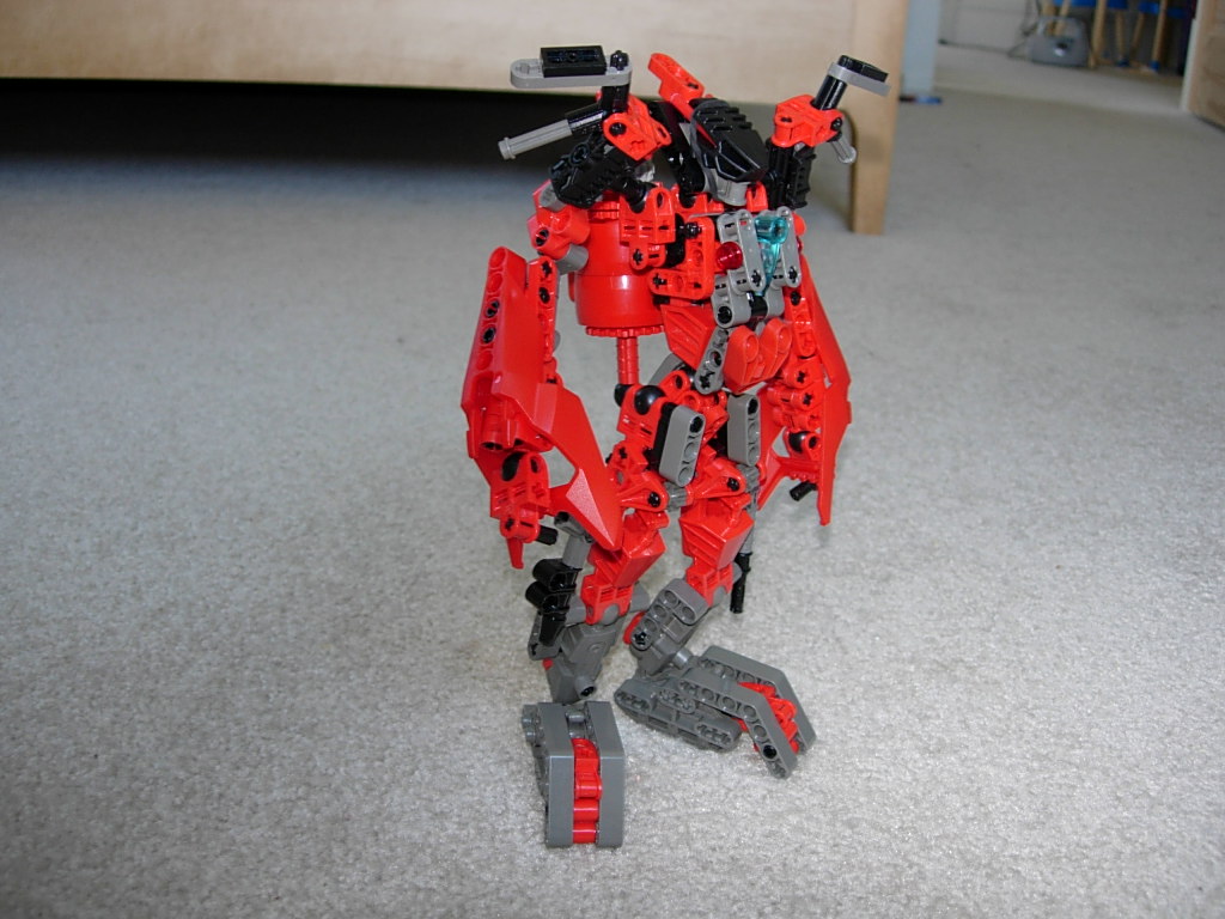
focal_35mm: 38
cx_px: 612
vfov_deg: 37.7
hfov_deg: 49.0
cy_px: 460
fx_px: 1345
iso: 79
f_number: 2.8
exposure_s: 1/33.9
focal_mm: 7.8
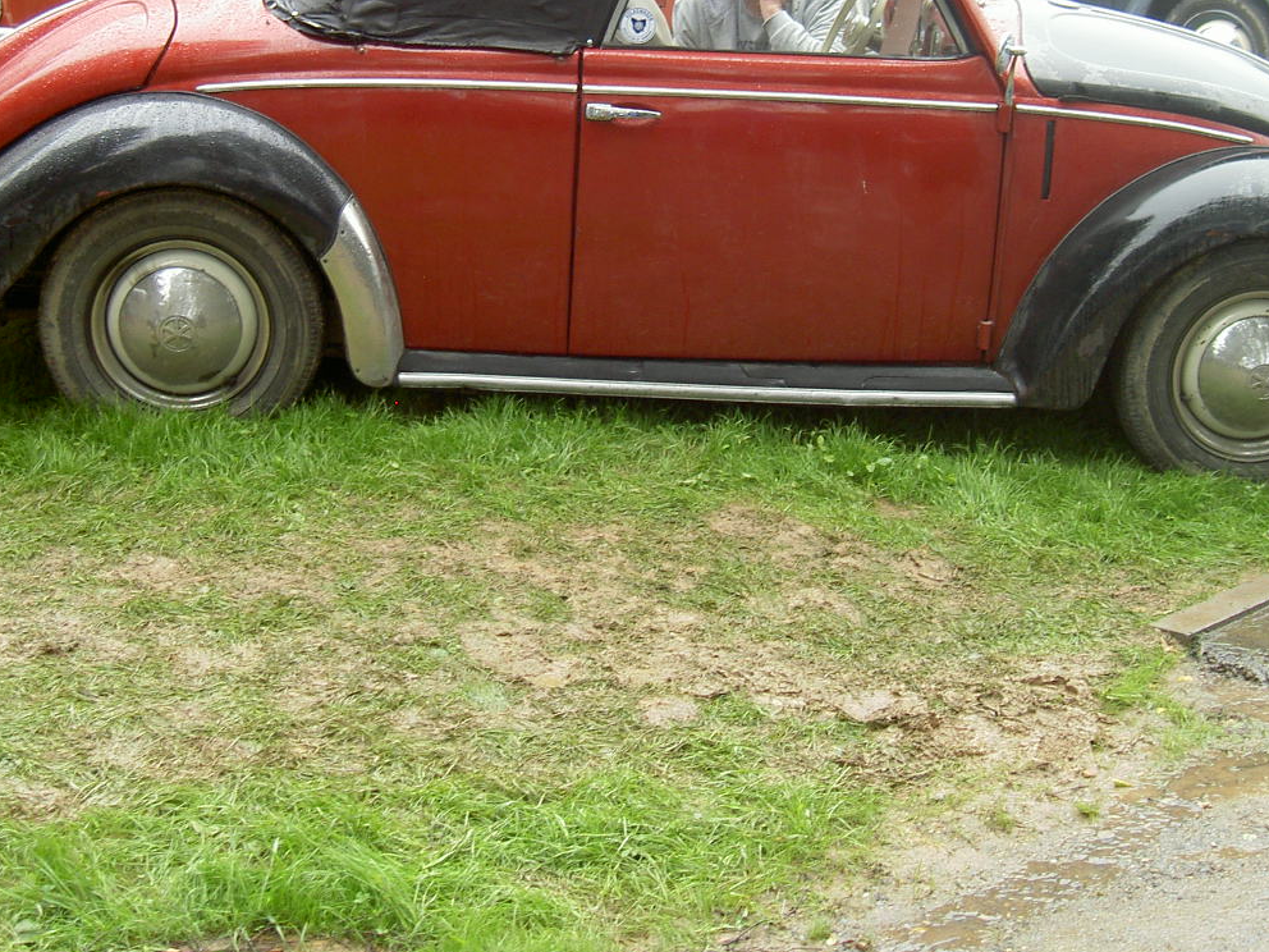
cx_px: 608
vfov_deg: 20.6
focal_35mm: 71
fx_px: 2603
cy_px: 234
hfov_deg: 27.4
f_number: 2.9
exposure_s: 1/80
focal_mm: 9
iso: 50
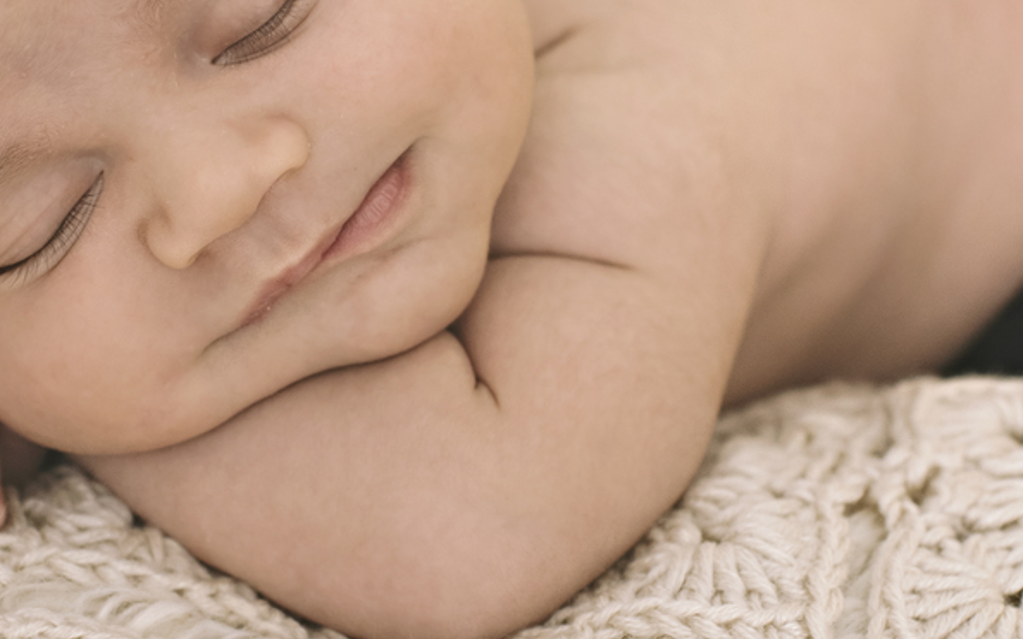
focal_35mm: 108
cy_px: 84
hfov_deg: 19.3
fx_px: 3011
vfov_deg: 12.0
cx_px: 451
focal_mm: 35
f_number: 3.2
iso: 500
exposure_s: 1/200
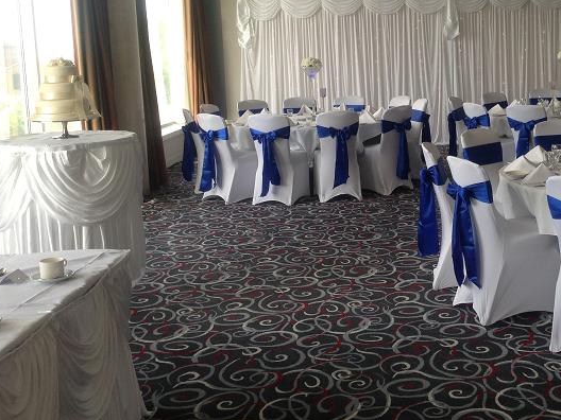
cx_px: 418
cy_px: 136
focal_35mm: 51
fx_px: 827
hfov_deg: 36.6
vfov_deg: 28.4
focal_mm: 4.13
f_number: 2.4
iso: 64
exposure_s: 1/120
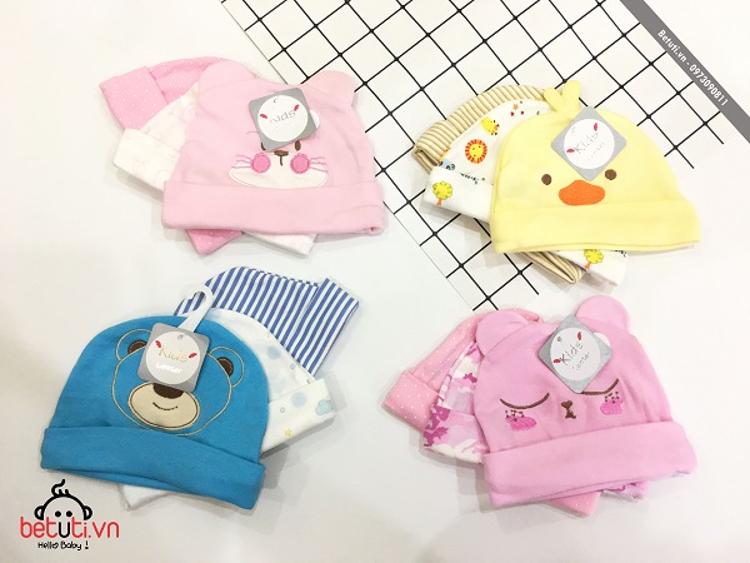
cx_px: 375
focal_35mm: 29
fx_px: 628
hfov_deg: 61.7
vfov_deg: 48.2
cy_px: 282
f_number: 2.2
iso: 125
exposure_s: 1/33
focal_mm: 4.15
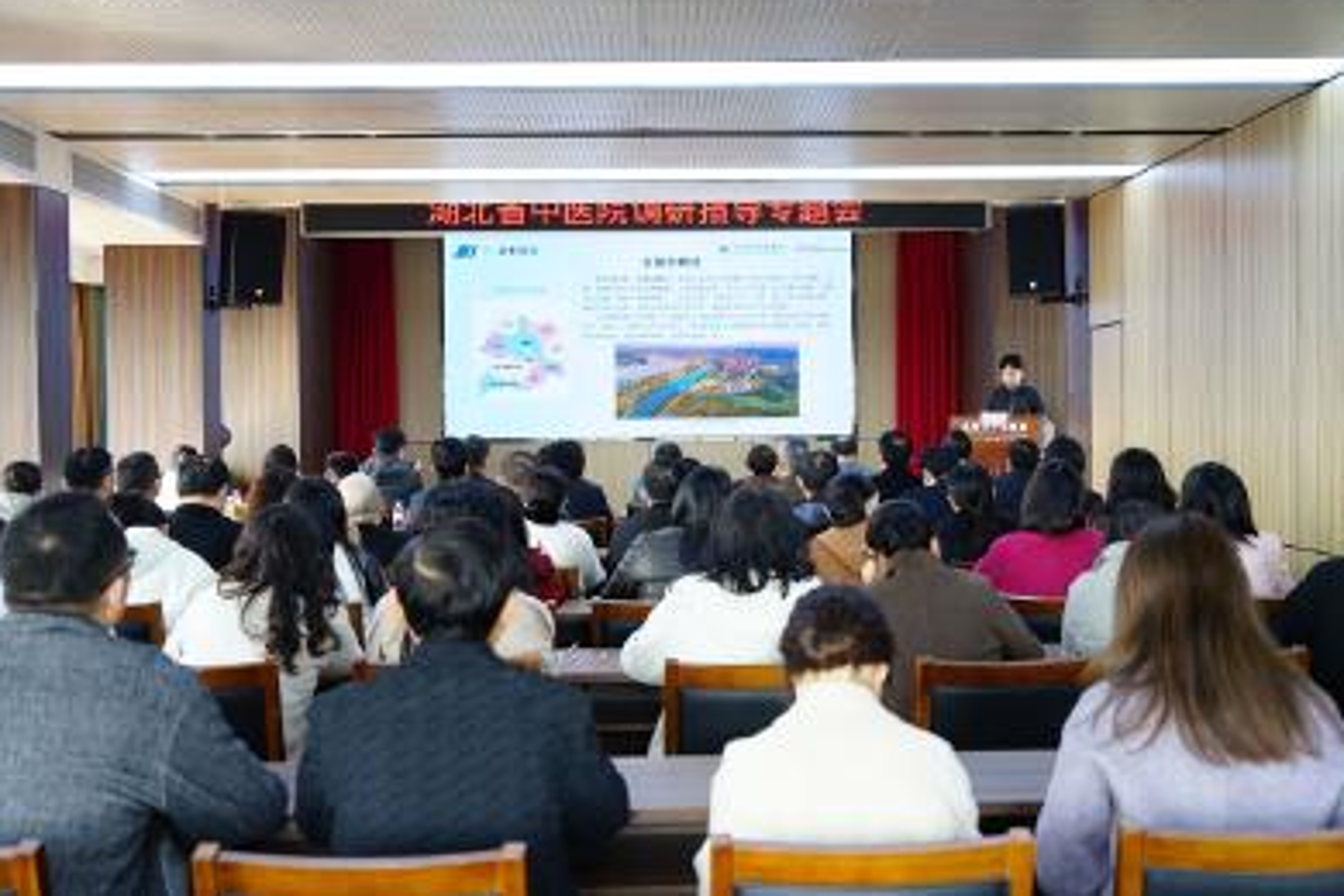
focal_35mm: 40
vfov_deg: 33.4
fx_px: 1493
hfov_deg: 48.5
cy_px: 439
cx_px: 679
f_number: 4
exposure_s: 1/60
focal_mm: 39
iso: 500
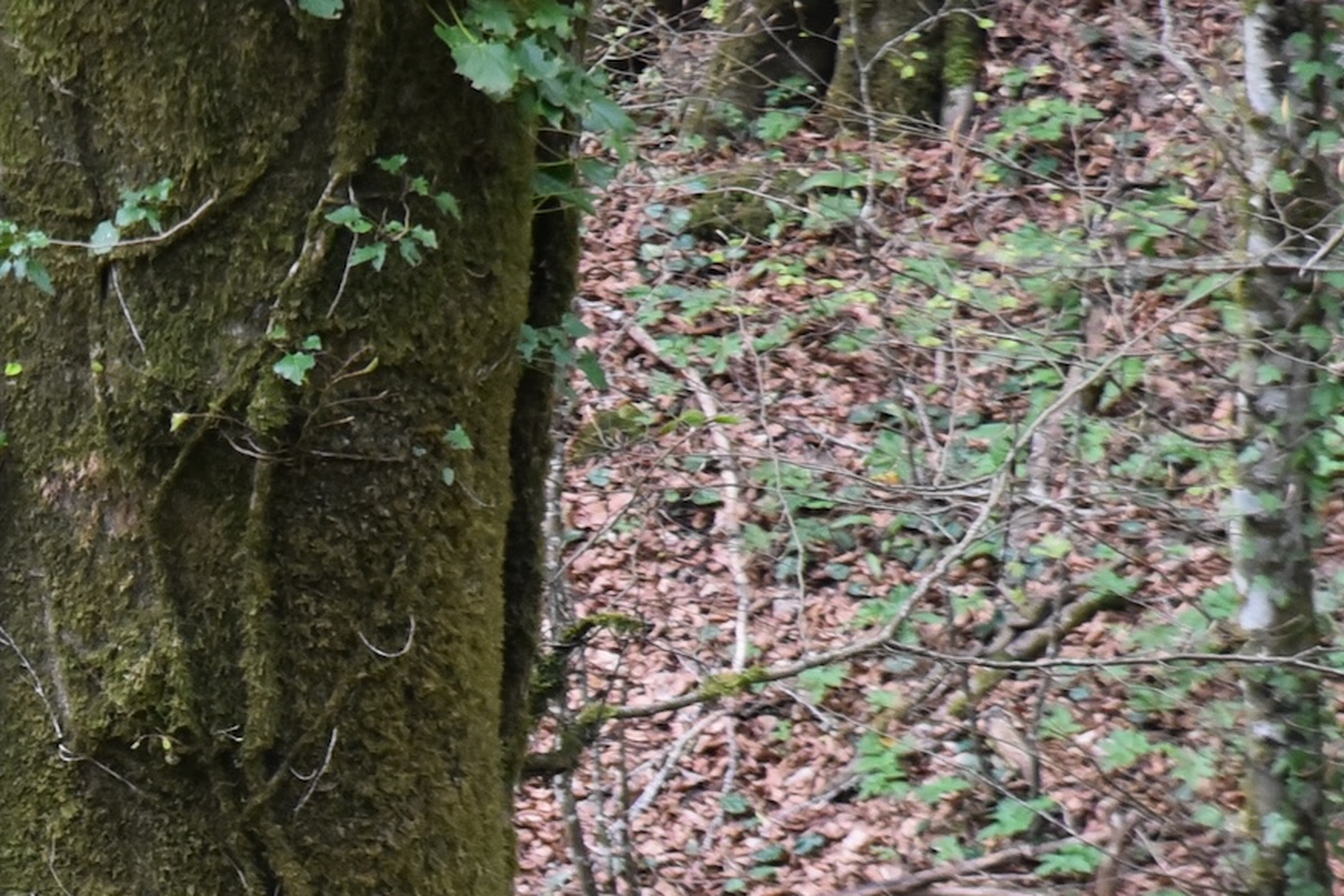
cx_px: -714
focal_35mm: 413
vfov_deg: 3.3
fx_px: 15420
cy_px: 927
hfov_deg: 5.0
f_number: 8
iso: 3200
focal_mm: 120
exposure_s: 1/250
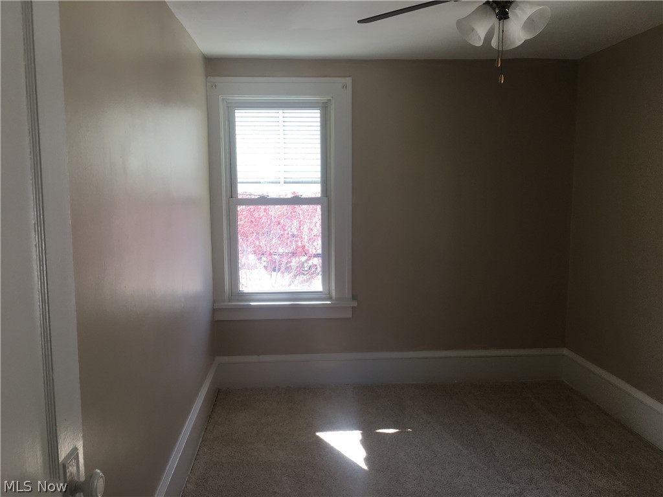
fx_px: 555
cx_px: 332
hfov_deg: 61.7
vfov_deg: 48.2
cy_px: 248
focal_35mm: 29
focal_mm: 4.15
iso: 25
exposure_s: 1/40
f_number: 2.2
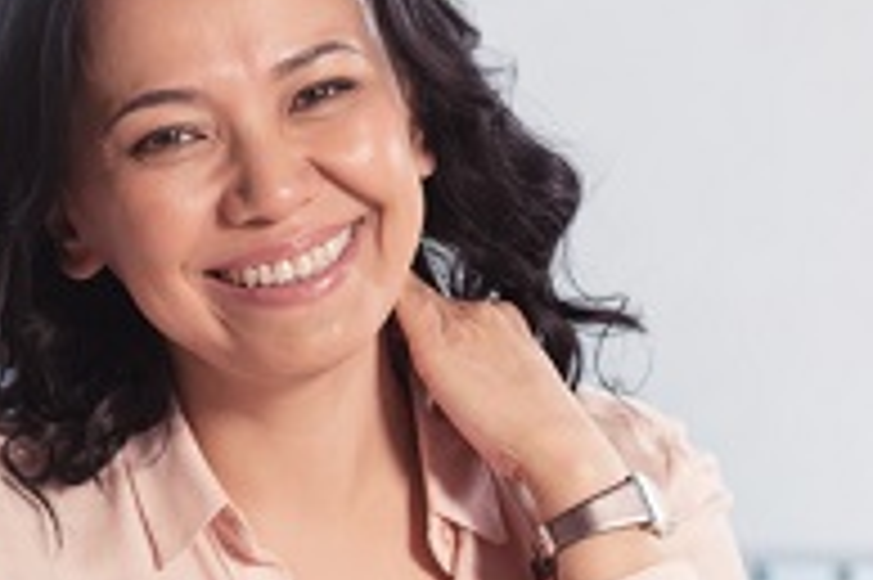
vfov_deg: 6.0
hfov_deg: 8.9
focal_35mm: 230
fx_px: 5573
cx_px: 4
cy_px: 461
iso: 500
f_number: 4.5
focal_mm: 70
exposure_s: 1/125
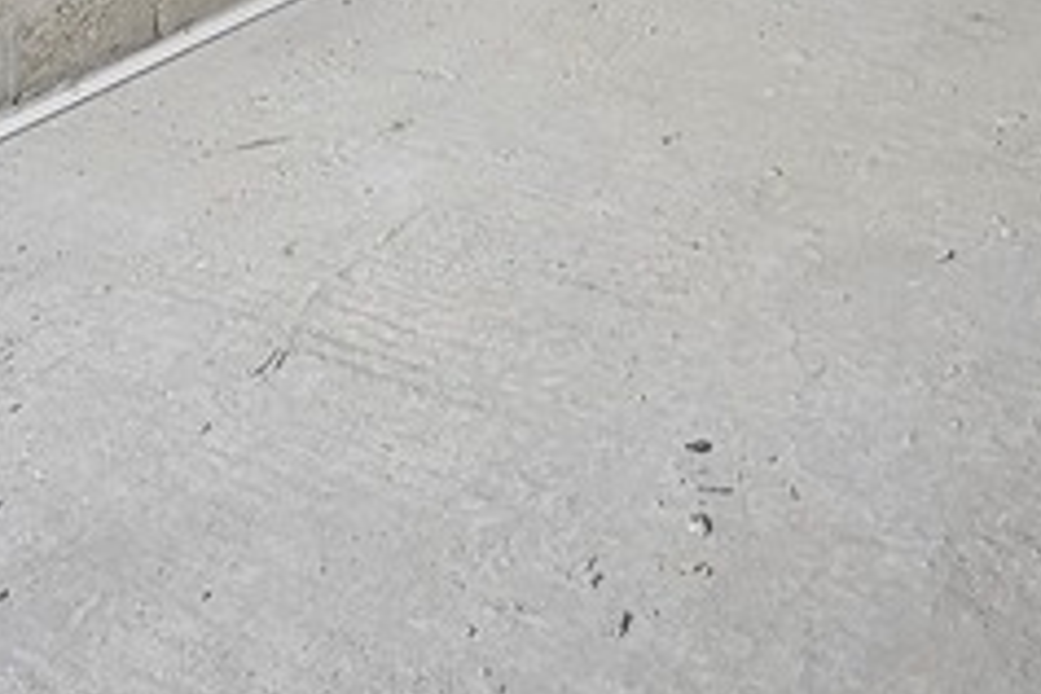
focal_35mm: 57
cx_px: 742
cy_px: -422
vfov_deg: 19.7
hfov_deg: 34.5
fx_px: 1648
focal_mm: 2.2
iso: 125
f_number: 2.2
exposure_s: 1/50
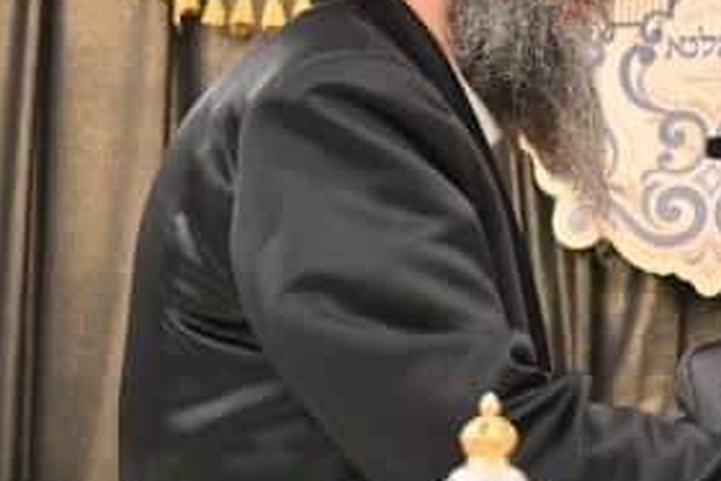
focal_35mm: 117
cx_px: 819
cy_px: 266
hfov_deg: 16.9
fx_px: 2344
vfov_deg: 11.7
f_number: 4
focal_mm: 32
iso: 800
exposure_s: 1/320
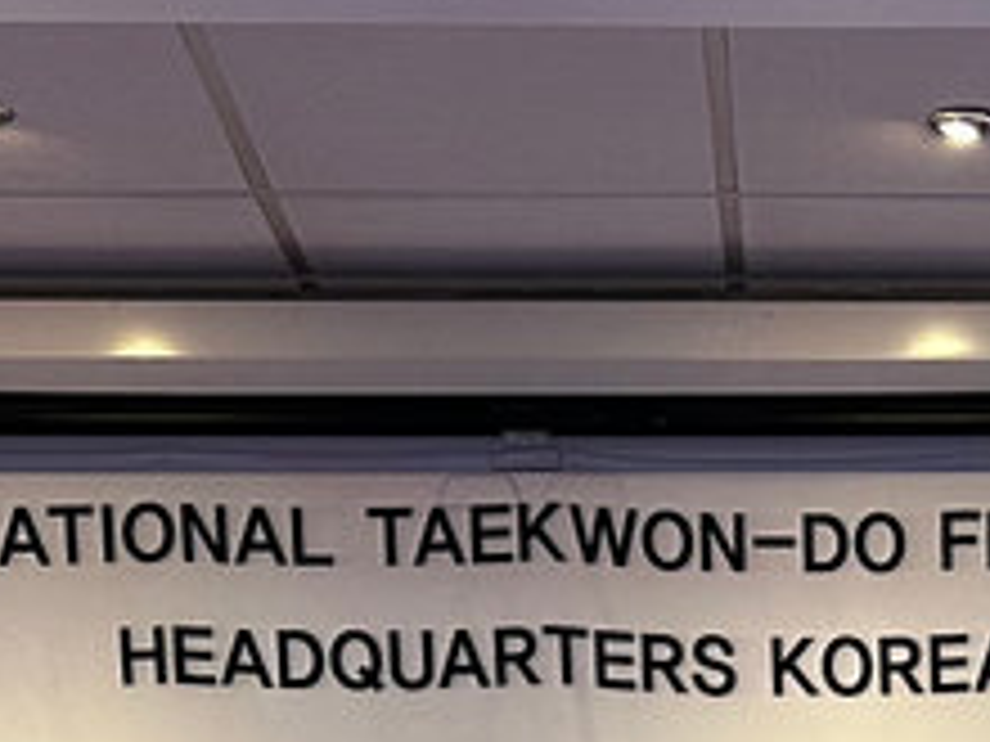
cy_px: 1877
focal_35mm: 126
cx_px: 1100
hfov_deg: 15.2
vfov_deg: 10.0
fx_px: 3604
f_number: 1.78
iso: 250
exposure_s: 1/91
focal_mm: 6.86
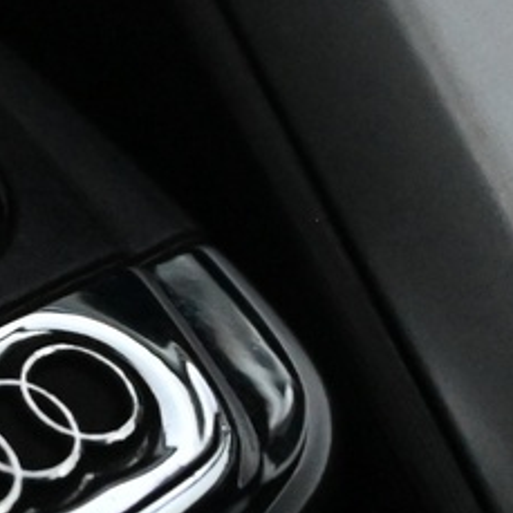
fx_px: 6187
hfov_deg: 4.7
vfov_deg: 4.7
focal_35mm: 369
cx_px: -341
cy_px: 18
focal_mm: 41
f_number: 5.6
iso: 5000
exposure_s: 1/60
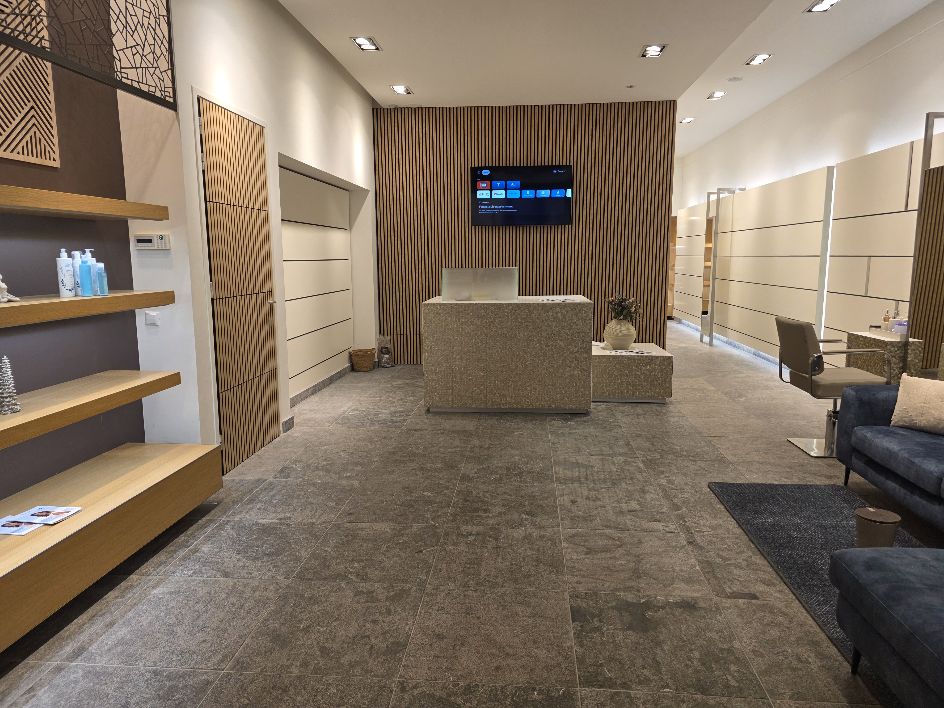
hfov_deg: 73.9
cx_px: 472
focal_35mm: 23
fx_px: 627
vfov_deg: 58.9
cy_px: 354
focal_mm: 6.3
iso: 64
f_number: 1.7
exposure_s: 1/100
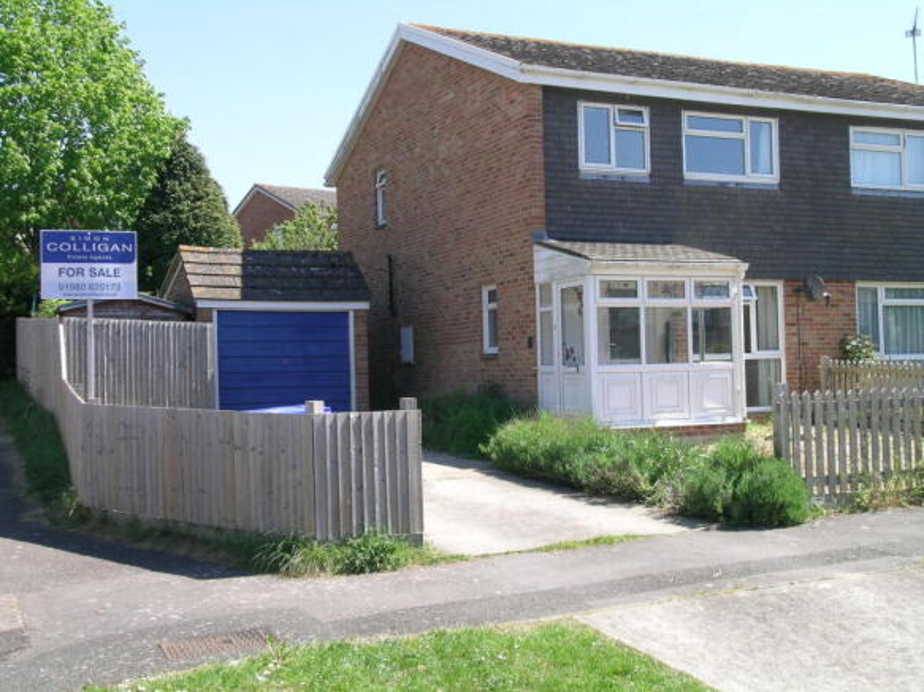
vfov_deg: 34.3
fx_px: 1121
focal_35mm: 42
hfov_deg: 44.8
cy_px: 346
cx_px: 462
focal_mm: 8.7
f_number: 5.7
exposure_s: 1/148
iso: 50
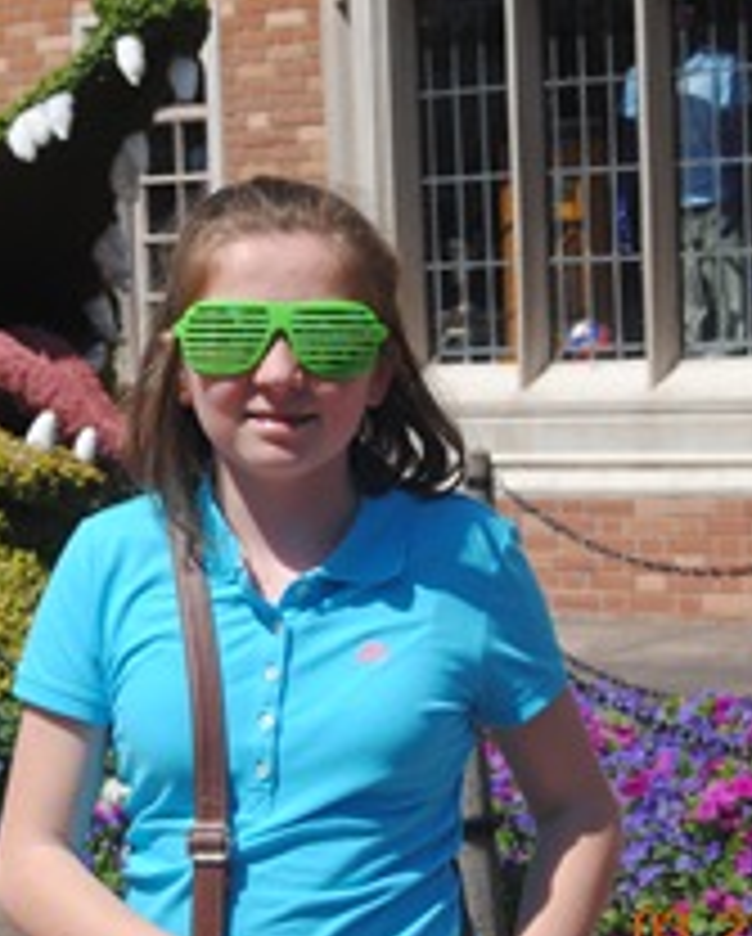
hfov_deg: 14.5
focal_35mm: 106
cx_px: 167
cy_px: 400
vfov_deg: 18.1
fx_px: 2943
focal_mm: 38
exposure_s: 1/320
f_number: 9
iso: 100
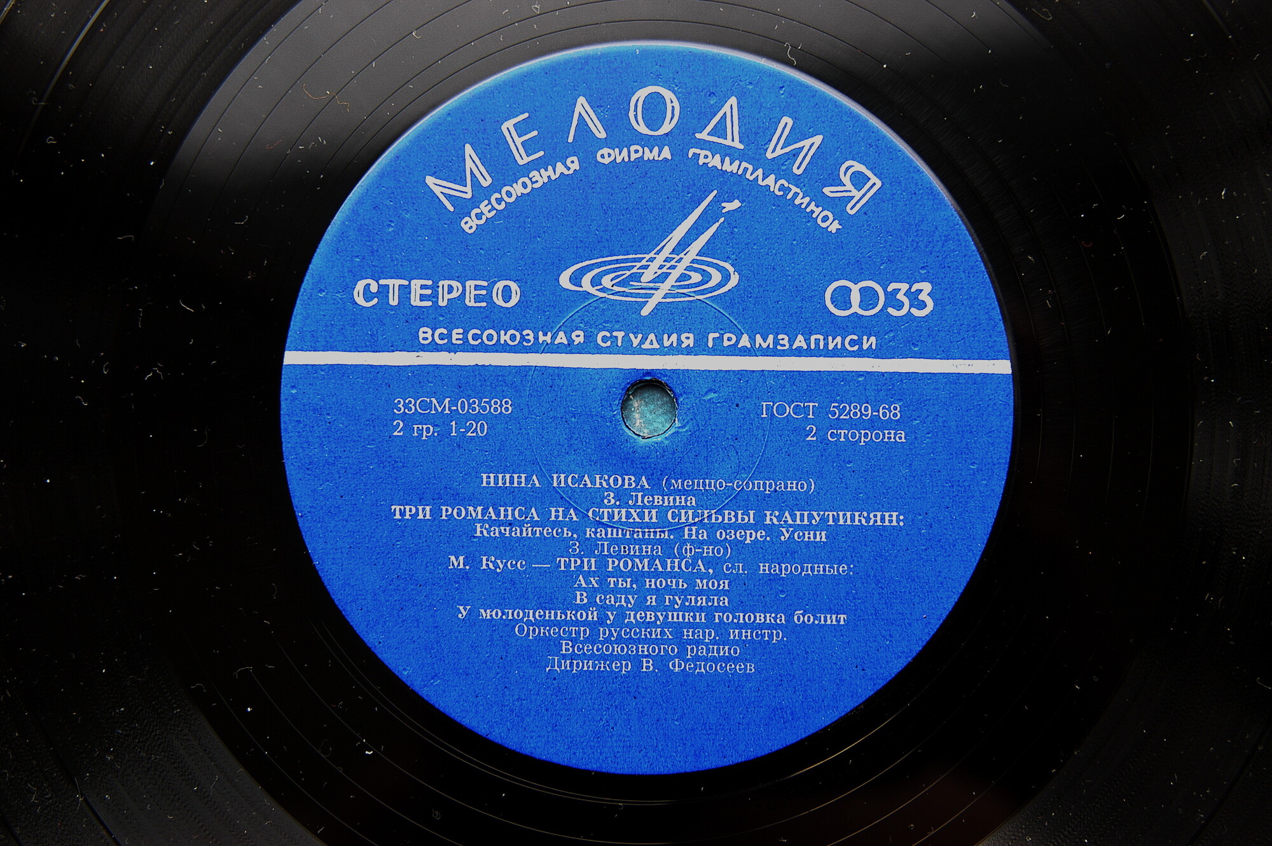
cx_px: 636
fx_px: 1853
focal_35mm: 52
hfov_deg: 37.9
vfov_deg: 25.7
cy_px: 423
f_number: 3.5
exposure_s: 1/45
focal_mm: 35
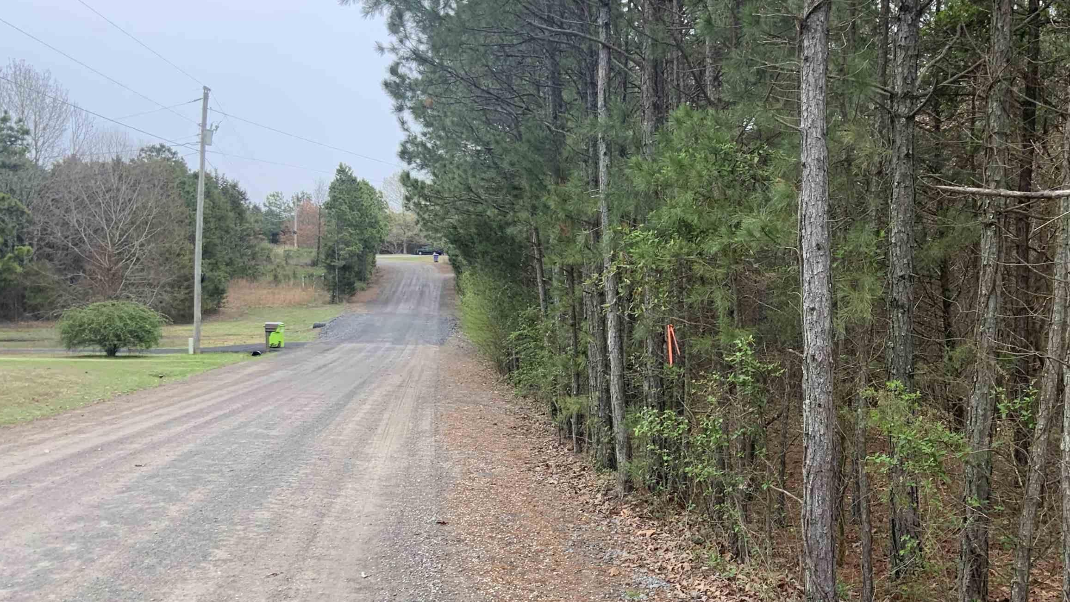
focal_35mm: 42
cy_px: 362
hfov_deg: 47.8
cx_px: 685
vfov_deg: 28.3
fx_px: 1192
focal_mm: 3
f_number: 1.8
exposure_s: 1/122
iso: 25
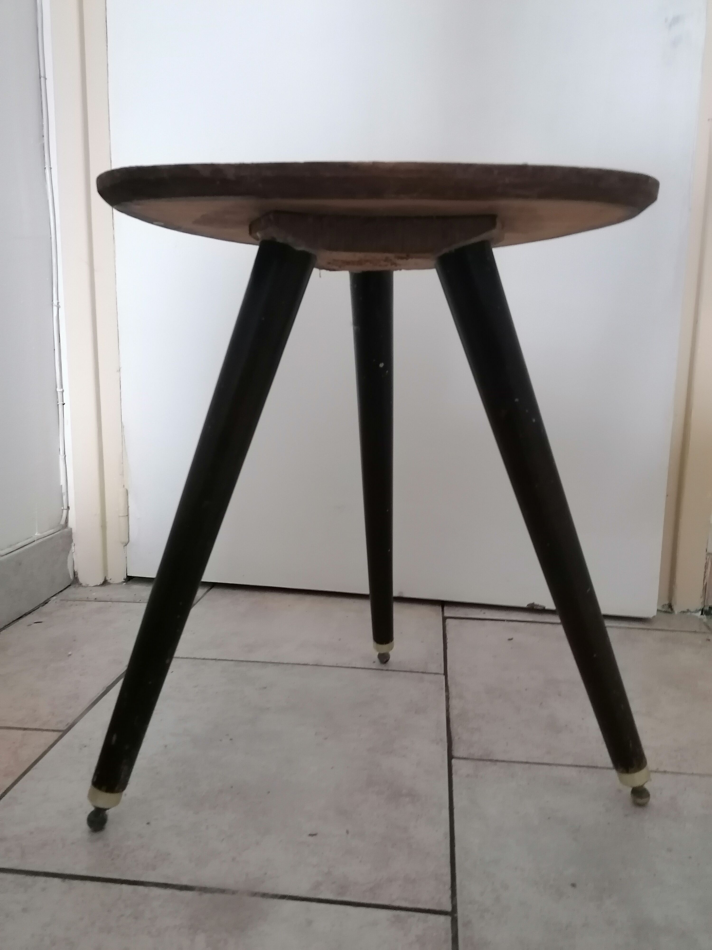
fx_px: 740
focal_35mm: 27
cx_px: 356
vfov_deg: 65.3
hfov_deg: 51.4
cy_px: 475
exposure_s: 1/20
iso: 500
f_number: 1.8
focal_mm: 4.75
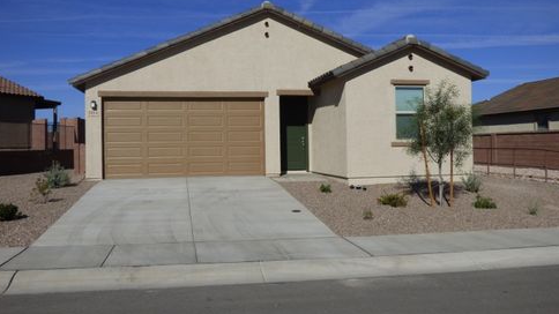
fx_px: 533
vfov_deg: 32.8
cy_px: 137
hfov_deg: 55.3
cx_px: 281
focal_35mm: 36
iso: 100
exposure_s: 1/1600
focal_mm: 5.53
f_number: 4.5
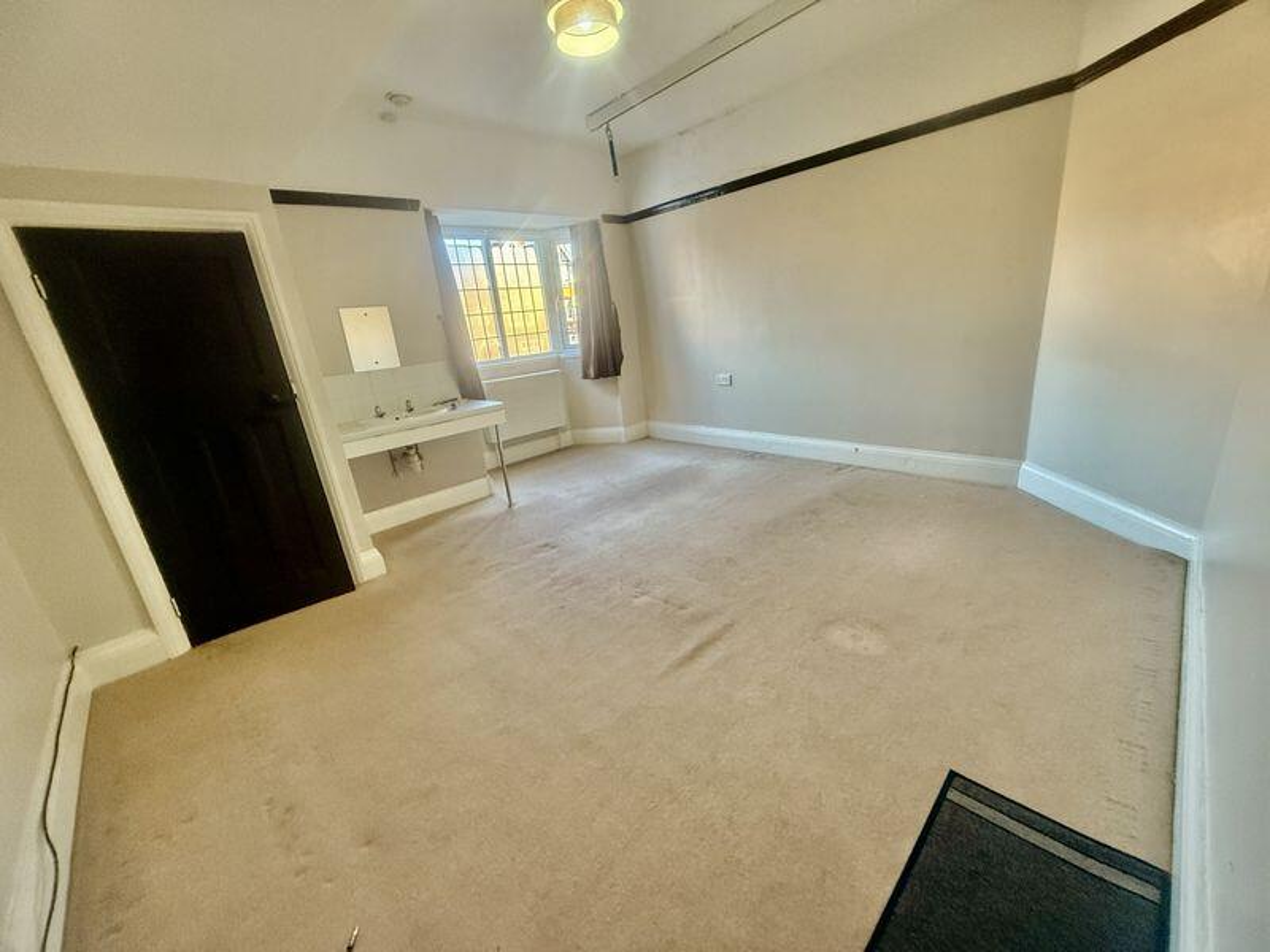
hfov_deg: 102.1
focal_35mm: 14
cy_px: 476
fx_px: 514
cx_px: 635
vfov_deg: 85.7
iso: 320
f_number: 2.2
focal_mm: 2.22
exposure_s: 1/74
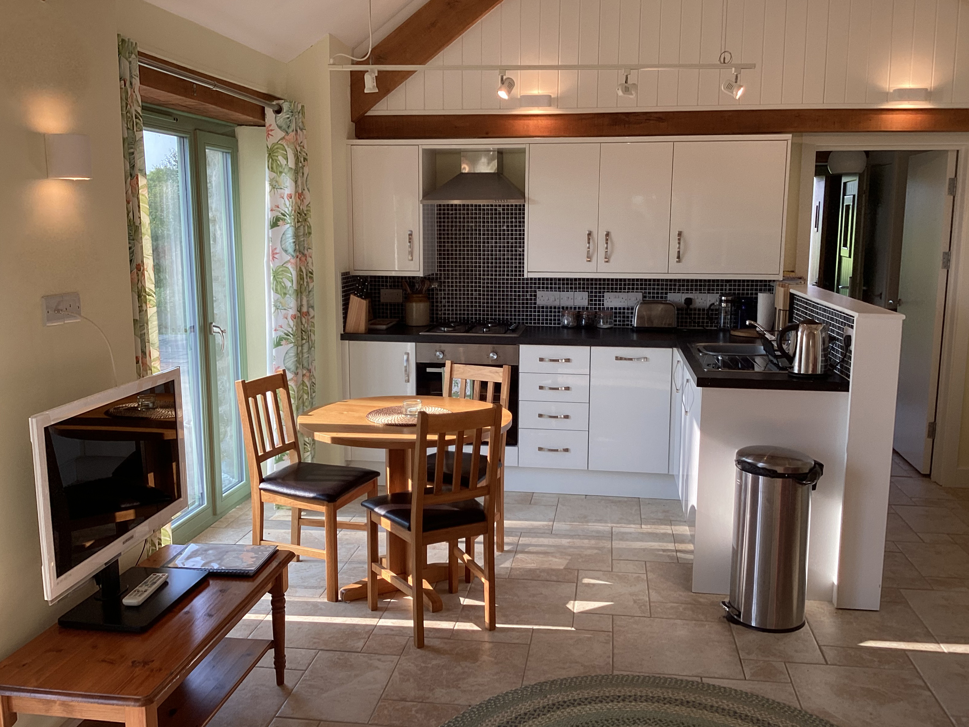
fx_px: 868
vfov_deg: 45.4
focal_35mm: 31
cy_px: 364
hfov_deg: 58.4
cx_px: 484
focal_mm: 3.3
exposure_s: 1/101
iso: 25
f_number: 2.4
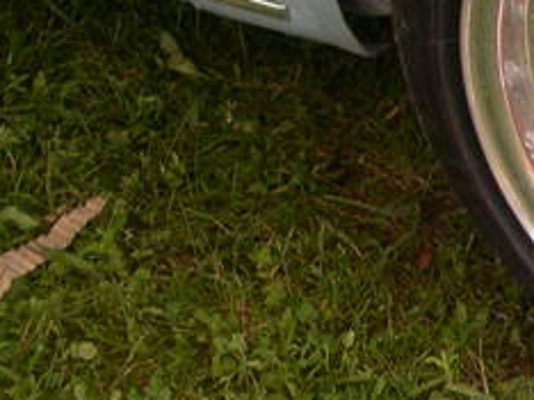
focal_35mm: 130
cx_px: 888
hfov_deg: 13.9
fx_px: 2003
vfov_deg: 11.4
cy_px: 146
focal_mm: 8
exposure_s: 1/214
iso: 100
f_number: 2.8
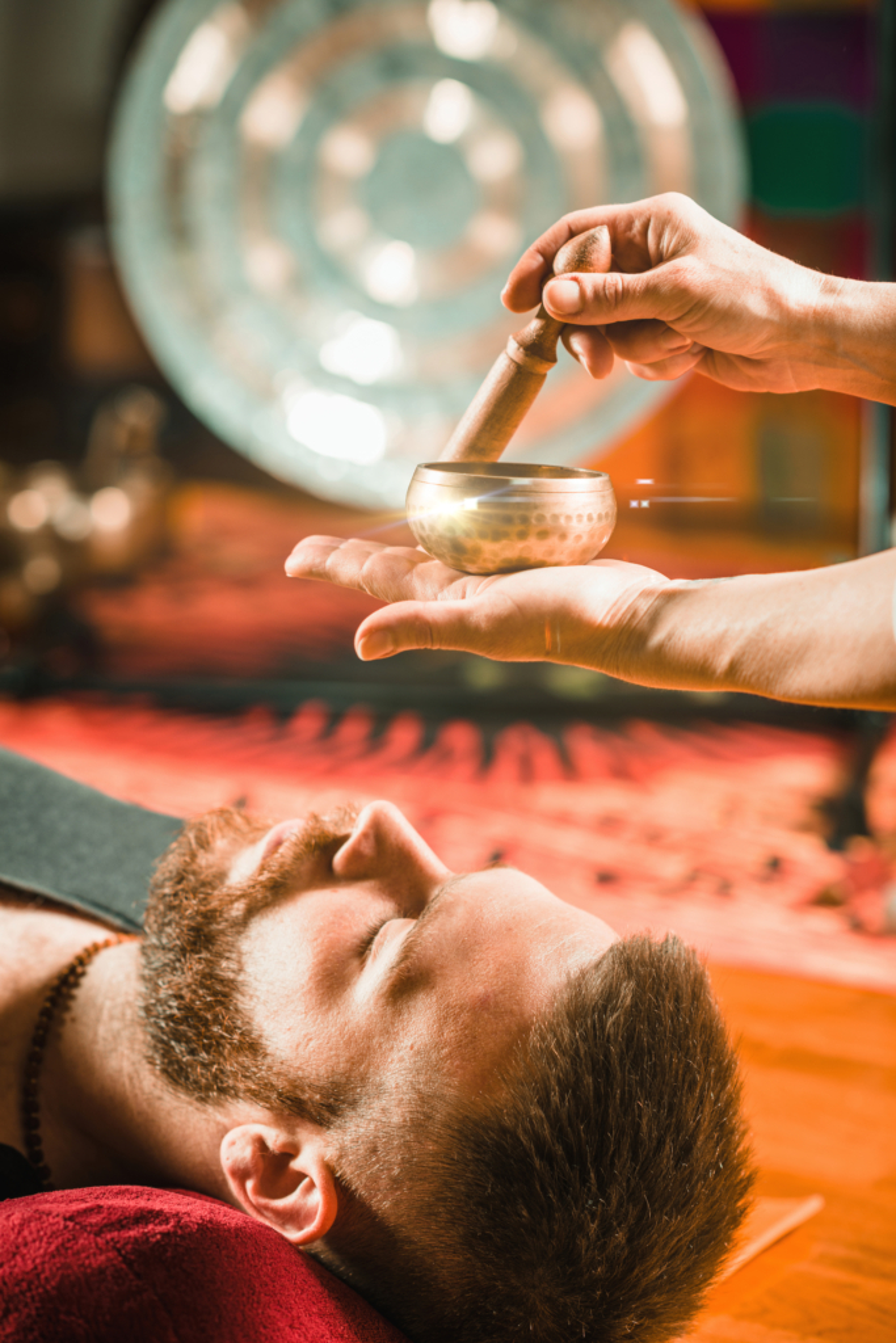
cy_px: 672
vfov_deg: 23.9
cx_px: 448
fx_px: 3172
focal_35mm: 85
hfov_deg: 16.1
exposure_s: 1/125
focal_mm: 85
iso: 100
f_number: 3.2
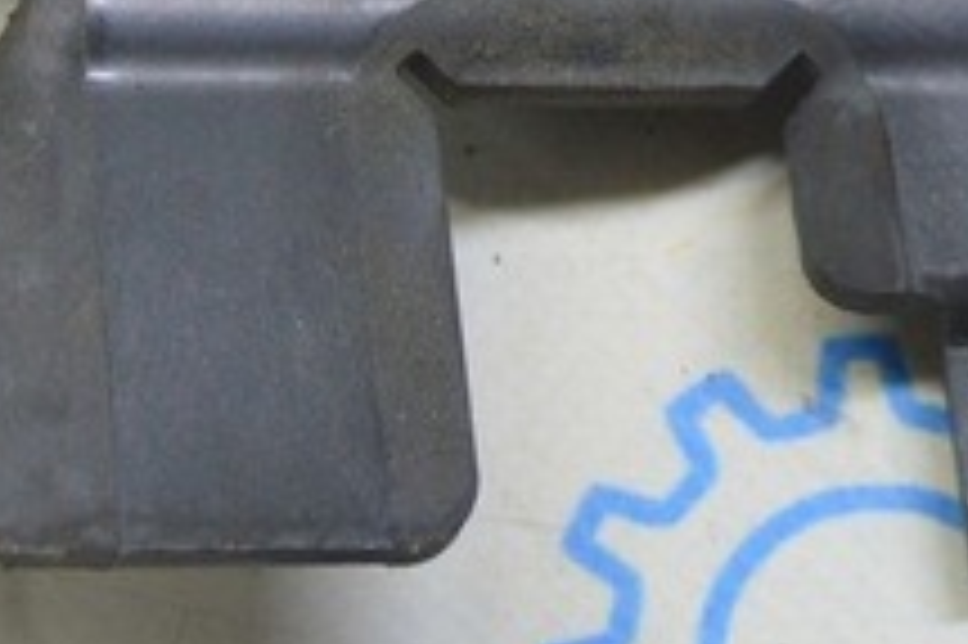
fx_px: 5750
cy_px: -529
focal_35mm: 214
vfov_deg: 6.3
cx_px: 563
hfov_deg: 9.6
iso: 400
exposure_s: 1/20
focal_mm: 30
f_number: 5.6
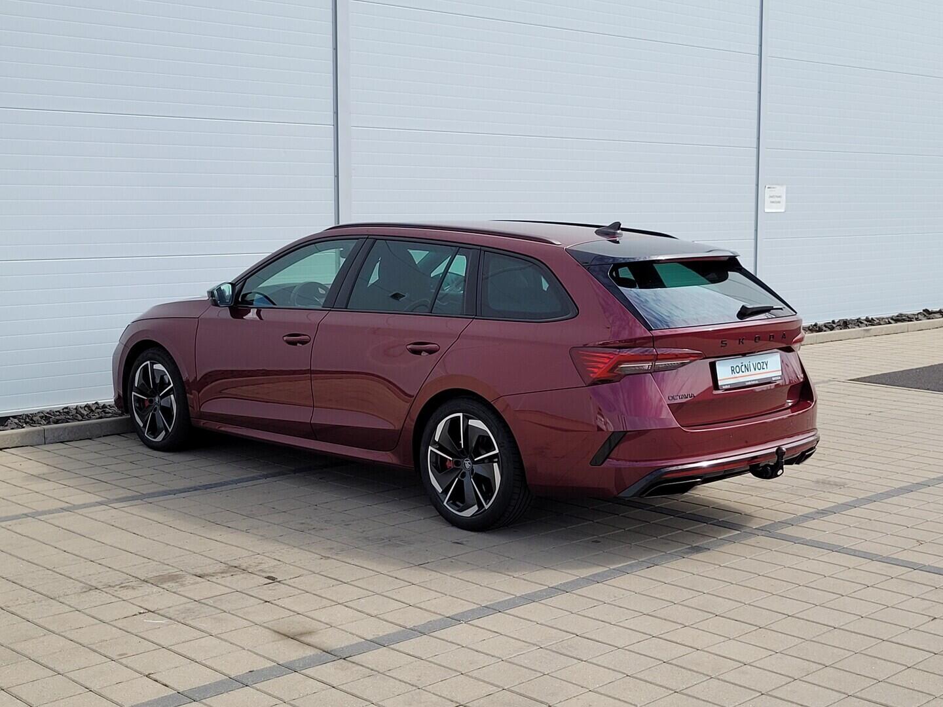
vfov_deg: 53.1
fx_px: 708
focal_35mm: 26
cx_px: 472
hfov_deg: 67.3
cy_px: 354
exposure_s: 1/1718
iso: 40
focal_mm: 5.4
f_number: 1.8
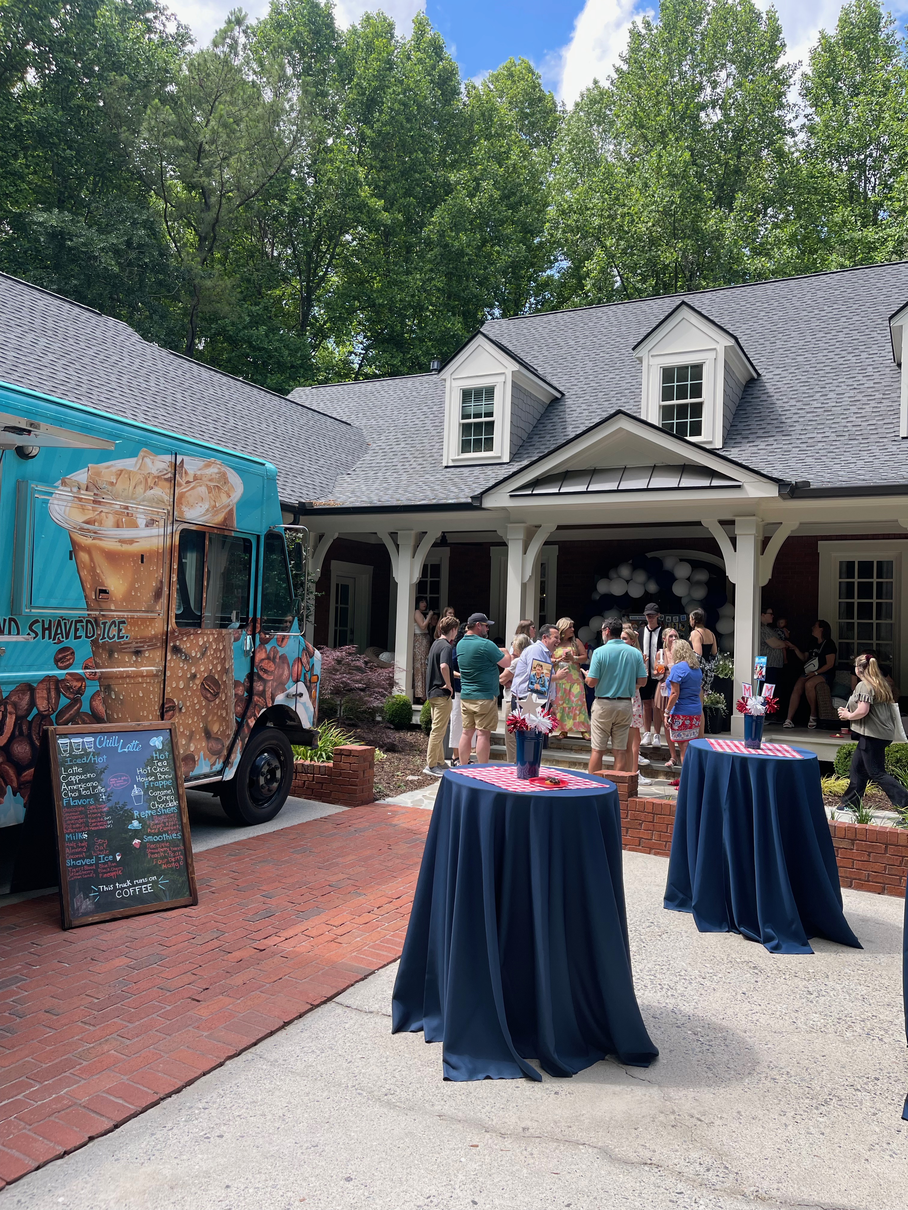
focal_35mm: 26
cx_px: 454
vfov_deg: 67.3
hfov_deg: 53.1
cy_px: 605
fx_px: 909
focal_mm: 5.1
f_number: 1.6
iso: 32
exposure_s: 1/656
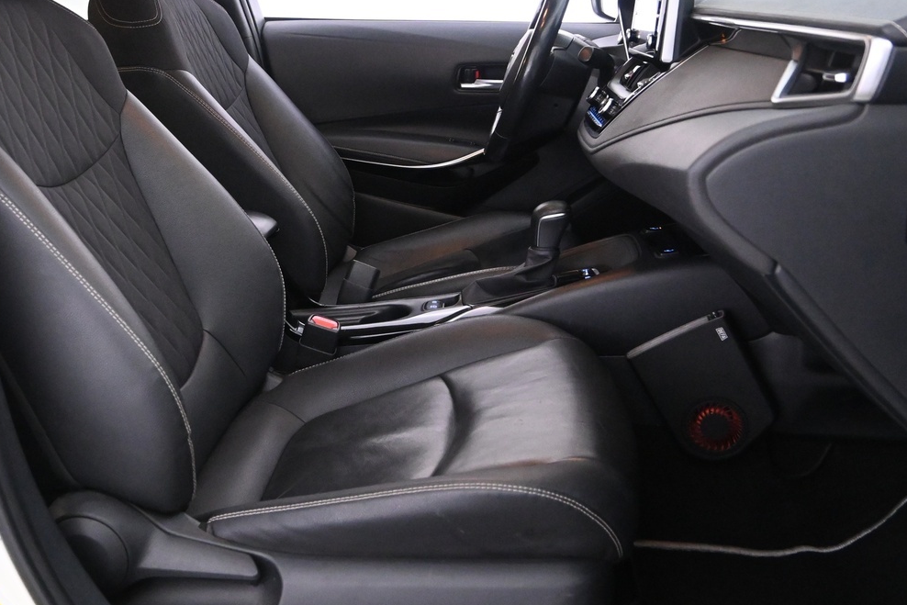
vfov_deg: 31.9
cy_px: 241
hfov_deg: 45.9
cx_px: 308
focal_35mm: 42
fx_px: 1054
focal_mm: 17
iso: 4000
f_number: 4
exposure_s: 1/50
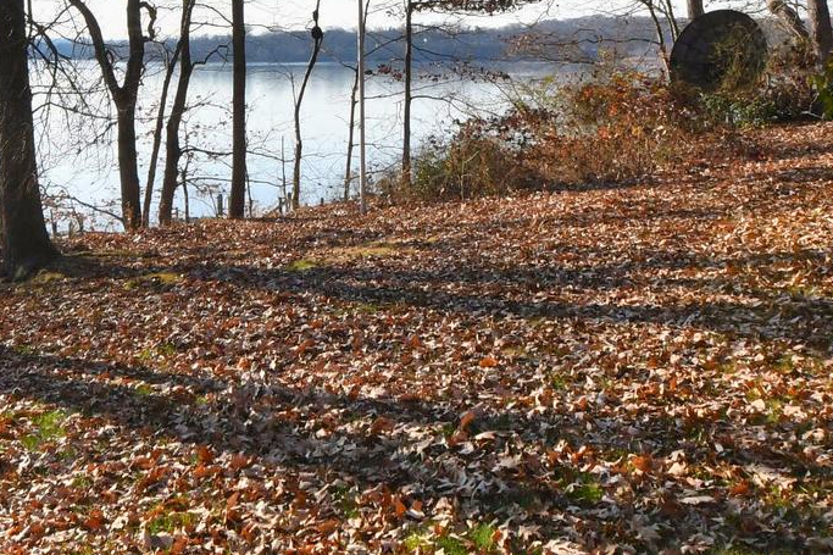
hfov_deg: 43.2
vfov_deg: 28.0
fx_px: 1041
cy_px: -3
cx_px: 305
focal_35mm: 45
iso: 400
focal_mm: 10
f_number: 16
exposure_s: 1/250
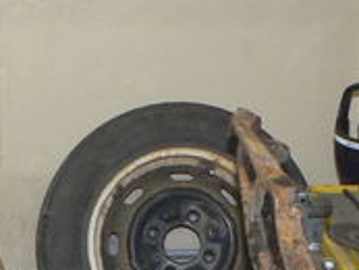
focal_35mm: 133
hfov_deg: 14.1
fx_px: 1380
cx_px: -129
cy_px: 434
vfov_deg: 10.7
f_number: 2.8
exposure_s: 1/30
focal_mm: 6
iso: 100
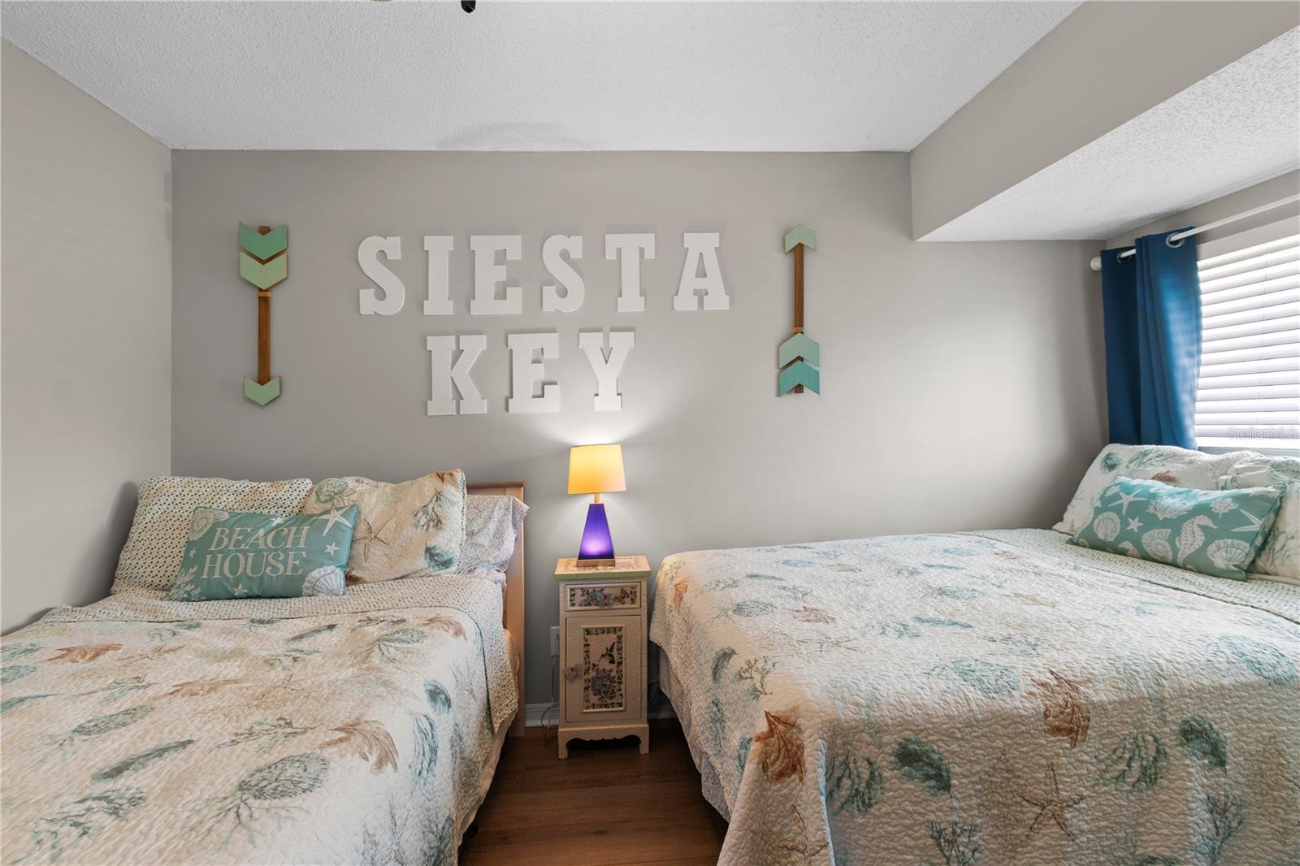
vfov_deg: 77.3
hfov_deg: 100.4
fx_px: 542
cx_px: 650
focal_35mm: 15
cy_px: 433
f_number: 7.1
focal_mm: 10
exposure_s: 1.6
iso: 100
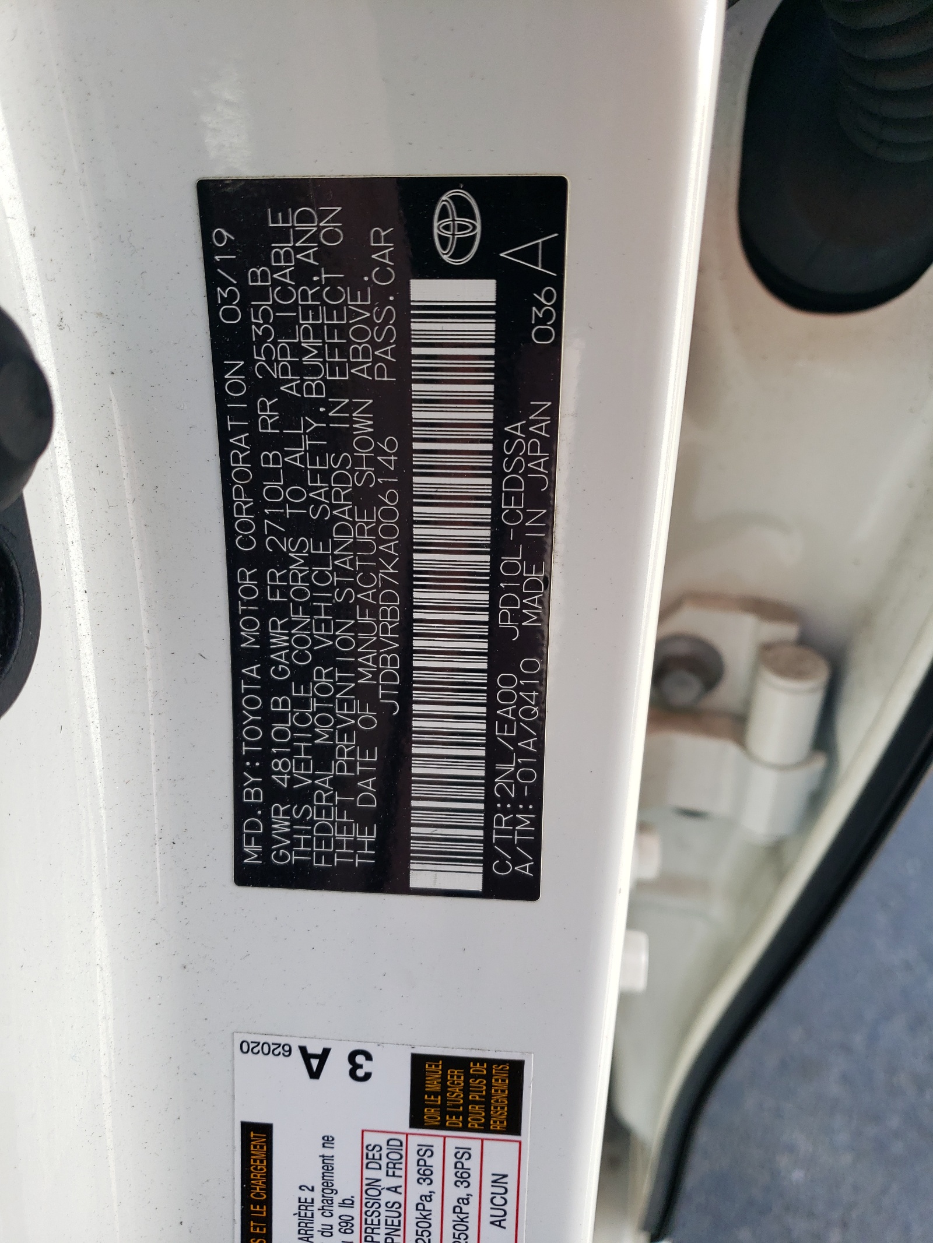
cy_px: 622
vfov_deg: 67.3
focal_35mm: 26
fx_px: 934
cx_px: 466
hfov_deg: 53.1
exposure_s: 1/500
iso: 50
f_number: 1.5
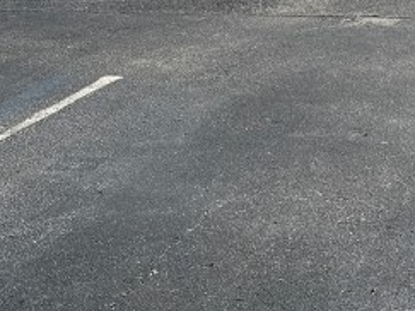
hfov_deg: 17.7
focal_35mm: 101
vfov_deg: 13.9
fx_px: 1210
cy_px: -123
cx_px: 594
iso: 80
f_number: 1.78
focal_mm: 6.86
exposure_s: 1/8929
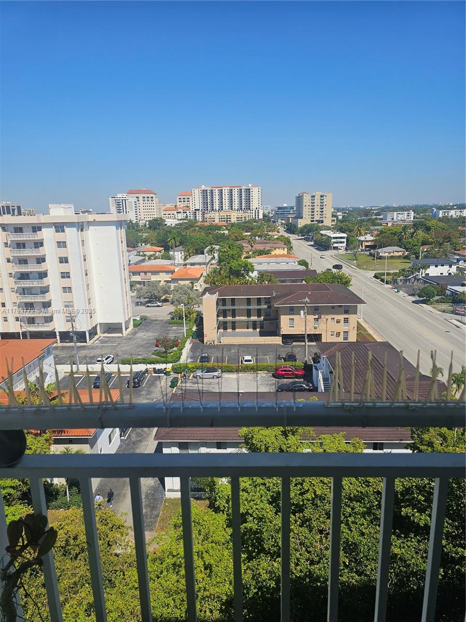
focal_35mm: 23
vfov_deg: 73.9
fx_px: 413
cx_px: 233
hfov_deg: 58.9
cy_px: 311
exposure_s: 1/1212
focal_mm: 6.3
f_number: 1.7
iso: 10
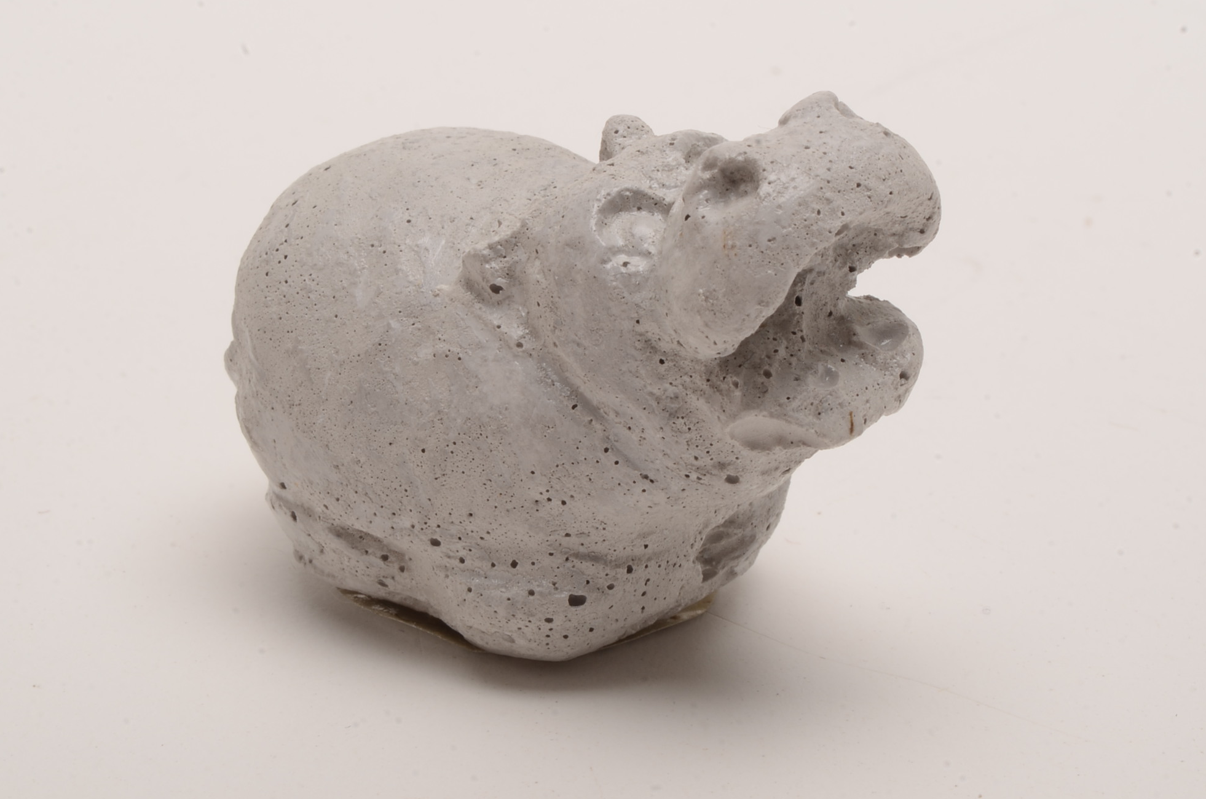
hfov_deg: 19.7
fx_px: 3464
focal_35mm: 104
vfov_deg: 13.1
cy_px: 299
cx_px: 623
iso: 100
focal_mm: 55
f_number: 32
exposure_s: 1/160
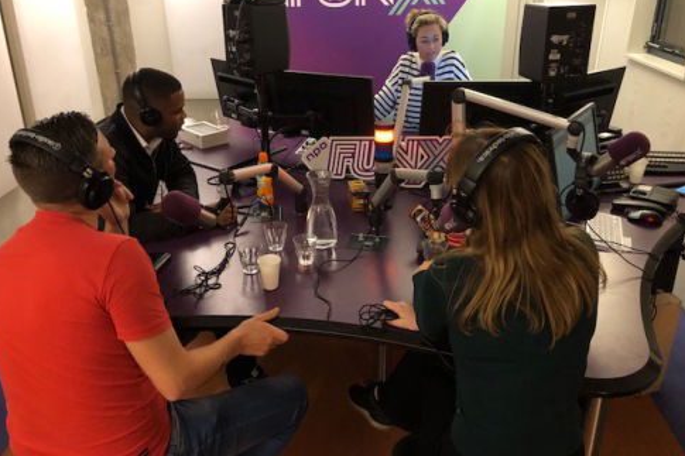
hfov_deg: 60.3
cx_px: 342
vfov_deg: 42.2
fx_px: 590
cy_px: 201
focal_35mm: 31
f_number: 1.8
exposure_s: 1/13
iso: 100
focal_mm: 3.99
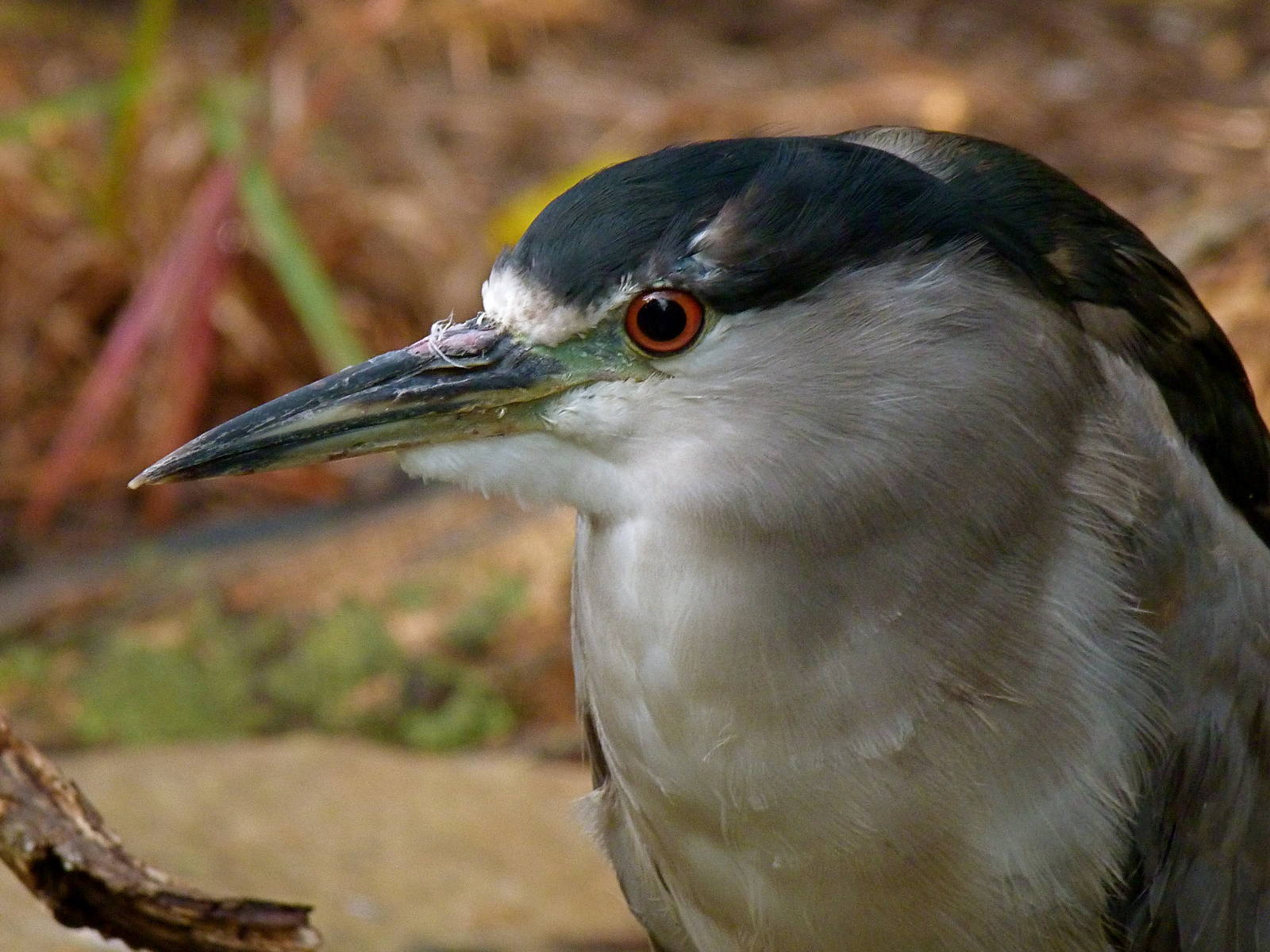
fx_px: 28947
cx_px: 635
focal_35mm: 789
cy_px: 476
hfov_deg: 2.5
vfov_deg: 1.9
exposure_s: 1/250
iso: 400
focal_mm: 108
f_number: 5.2
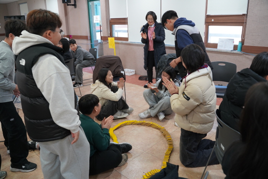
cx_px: 134
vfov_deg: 46.4
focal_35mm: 28
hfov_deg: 65.5
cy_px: 90
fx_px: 208
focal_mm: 28
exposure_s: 1/160
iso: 1600
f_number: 4
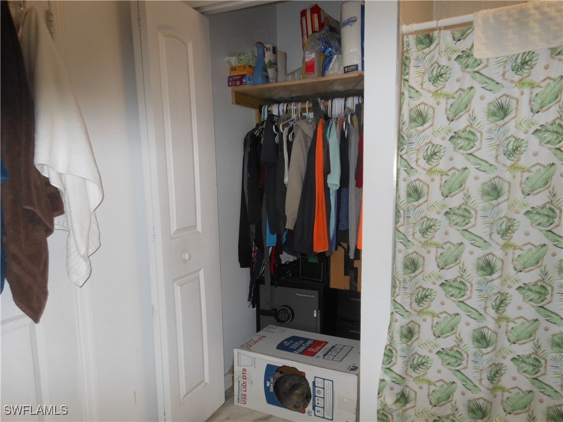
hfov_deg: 69.4
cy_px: 211
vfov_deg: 54.9
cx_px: 282
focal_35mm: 25
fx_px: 407
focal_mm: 4.5
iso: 200
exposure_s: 1/25
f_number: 3.2
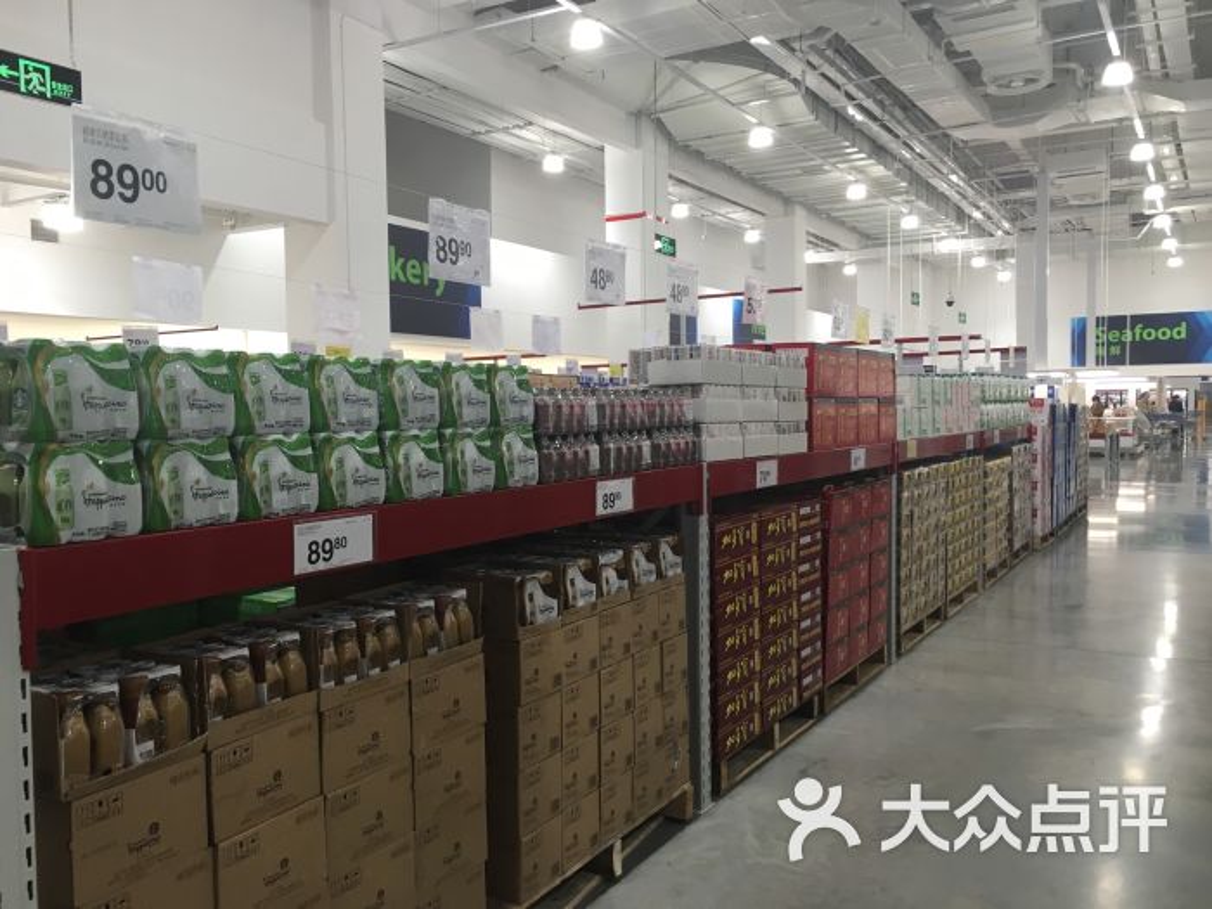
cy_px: 454
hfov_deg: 61.7
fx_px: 1015
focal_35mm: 29
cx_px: 606
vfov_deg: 48.2
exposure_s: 1/33
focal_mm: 4.15
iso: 32
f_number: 2.2
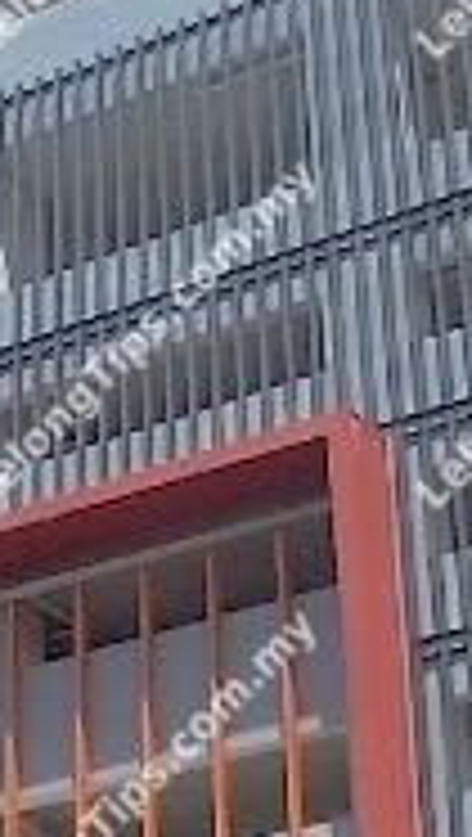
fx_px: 2618
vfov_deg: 17.7
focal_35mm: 118
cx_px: 49
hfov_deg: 10.2
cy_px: -16
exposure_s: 1/2087
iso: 50
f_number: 2.2
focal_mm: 1.65
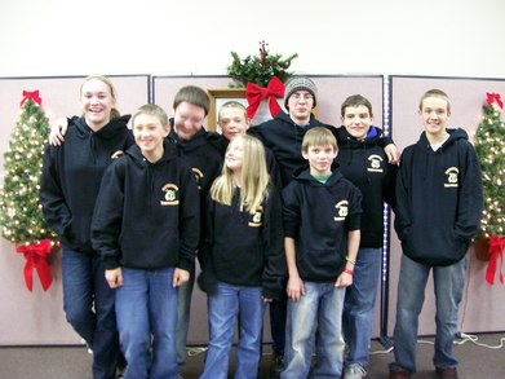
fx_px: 525
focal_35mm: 36
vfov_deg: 39.6
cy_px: 190
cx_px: 252
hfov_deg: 51.4
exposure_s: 1/8
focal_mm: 6
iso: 160
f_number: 2.7
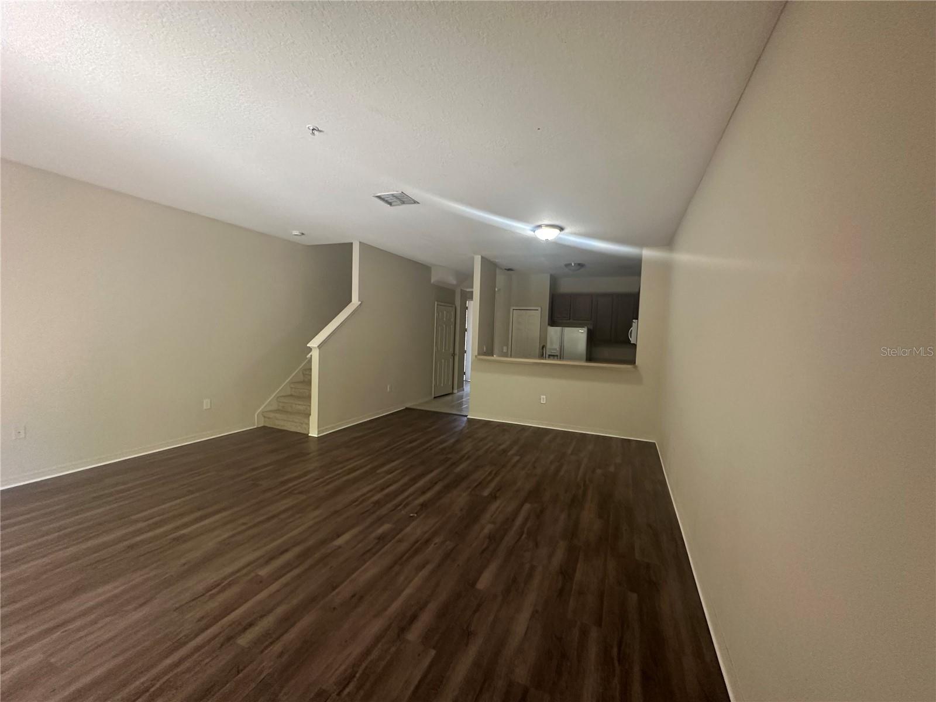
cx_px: 468
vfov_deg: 85.7
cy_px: 351
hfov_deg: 102.1
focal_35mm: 14
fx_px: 379
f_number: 2.2
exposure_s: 1/60
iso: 400
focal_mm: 2.22
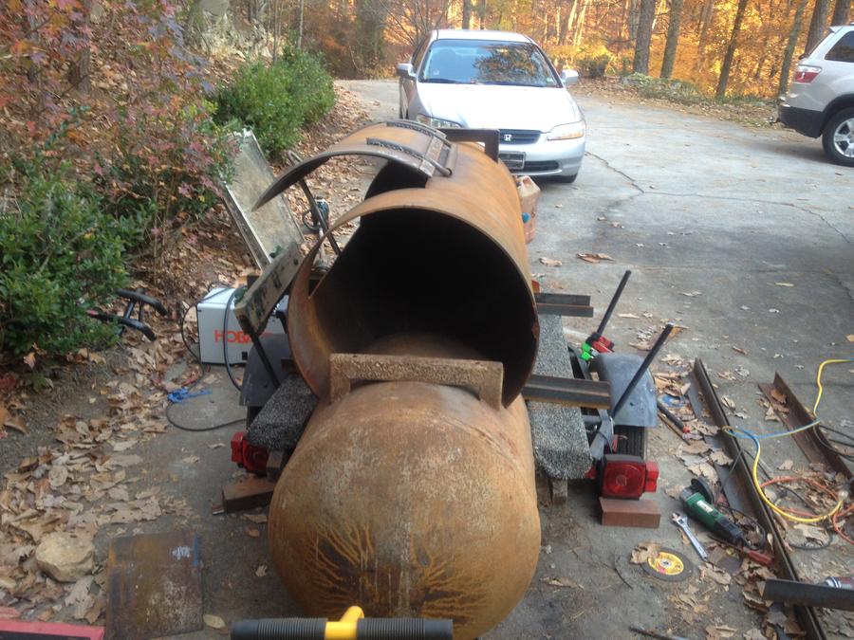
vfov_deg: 40.7
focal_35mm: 35
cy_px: 320
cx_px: 427
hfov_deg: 52.6
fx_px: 863
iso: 50
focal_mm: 4.28
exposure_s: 1/24
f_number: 2.4
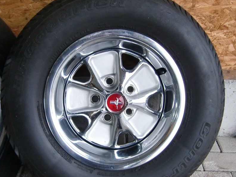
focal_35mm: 36
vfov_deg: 39.6
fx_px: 245
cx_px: 110
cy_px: 98
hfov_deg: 51.3
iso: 320
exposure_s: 1/60
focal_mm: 4.9
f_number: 2.6
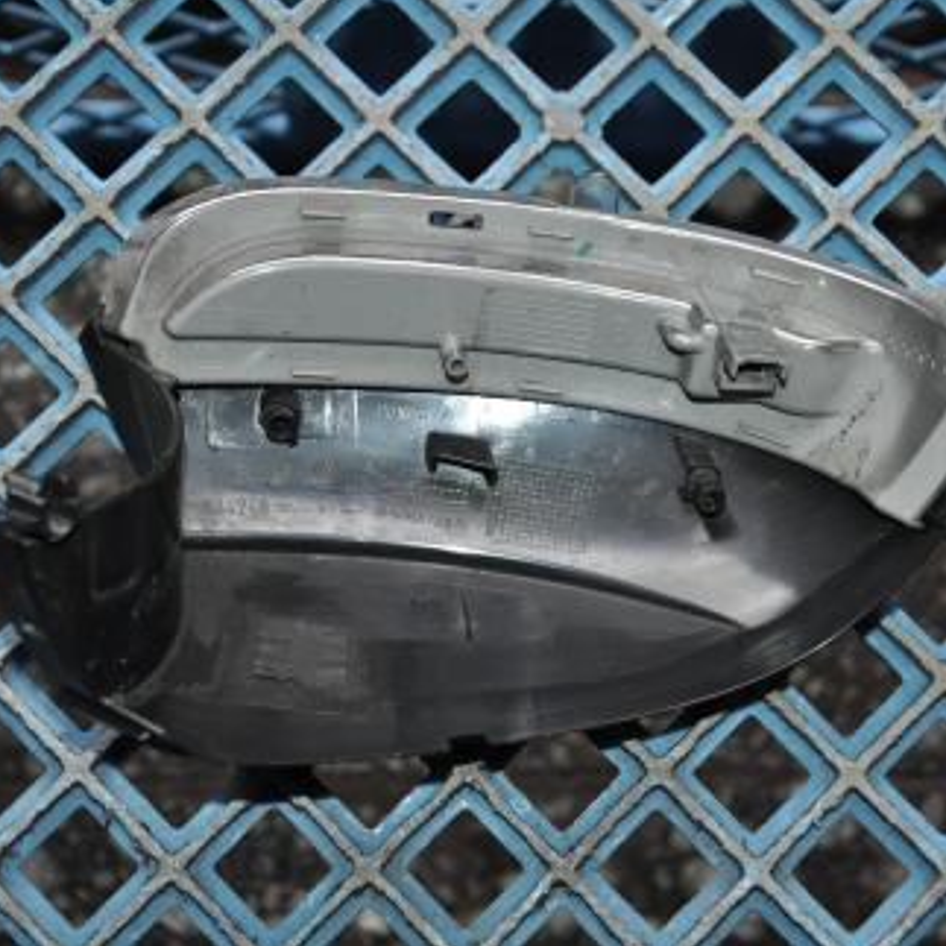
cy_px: 466
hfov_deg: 19.6
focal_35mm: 89
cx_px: 463
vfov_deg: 19.6
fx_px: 2741
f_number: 4.8
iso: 800
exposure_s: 1/60
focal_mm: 45
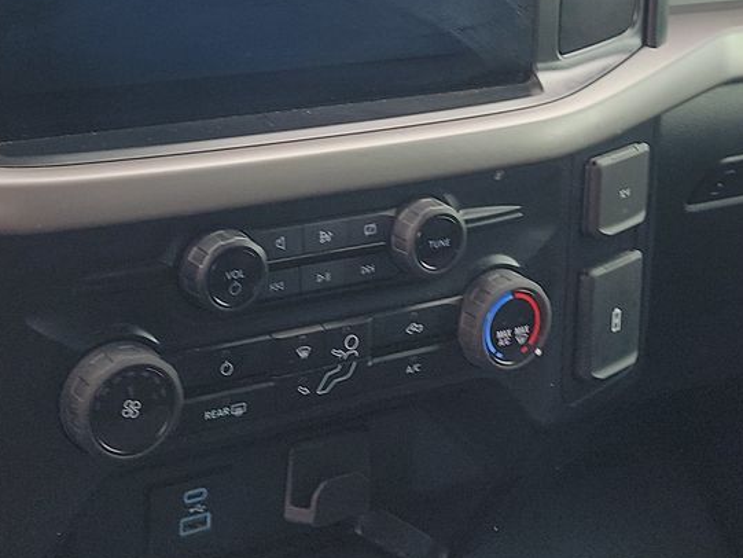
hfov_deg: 27.4
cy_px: 103
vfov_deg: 20.5
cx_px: 364
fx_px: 1524
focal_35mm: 71
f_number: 1.8
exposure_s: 1/59
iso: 94
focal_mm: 6.7
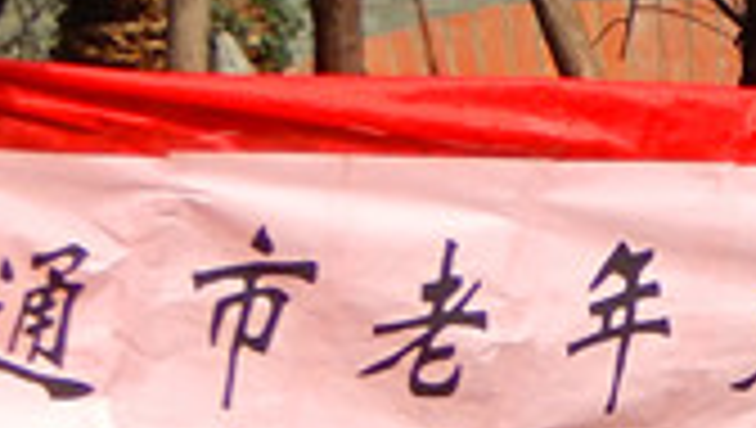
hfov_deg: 2.6
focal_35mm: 840
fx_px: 16860
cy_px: 446
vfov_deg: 1.5
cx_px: 1292
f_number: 5.1
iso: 125
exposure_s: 1/400
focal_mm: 28.7
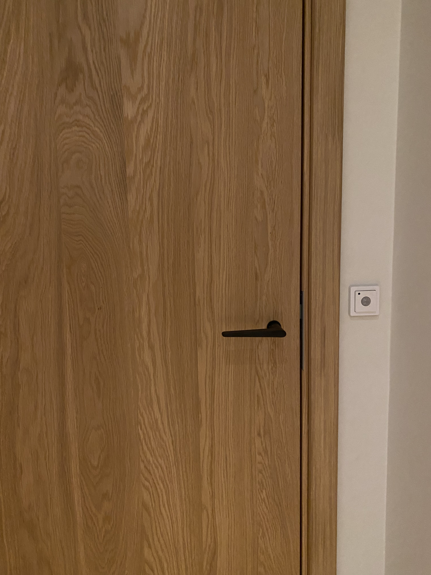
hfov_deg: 53.1
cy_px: 288
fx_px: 432
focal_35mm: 26
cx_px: 216
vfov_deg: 67.3
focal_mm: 4.25
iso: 640
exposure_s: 1/25
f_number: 1.8
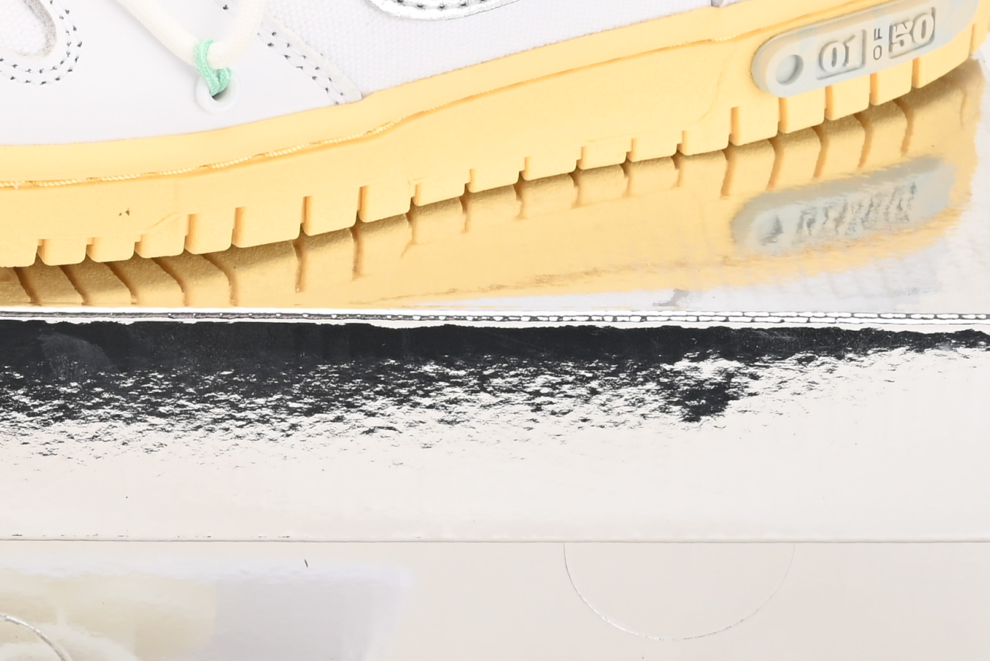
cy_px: 80
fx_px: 3797
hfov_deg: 14.6
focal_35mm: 138
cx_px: -16
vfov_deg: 9.9
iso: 100
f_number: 13
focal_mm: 37
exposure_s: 1/200
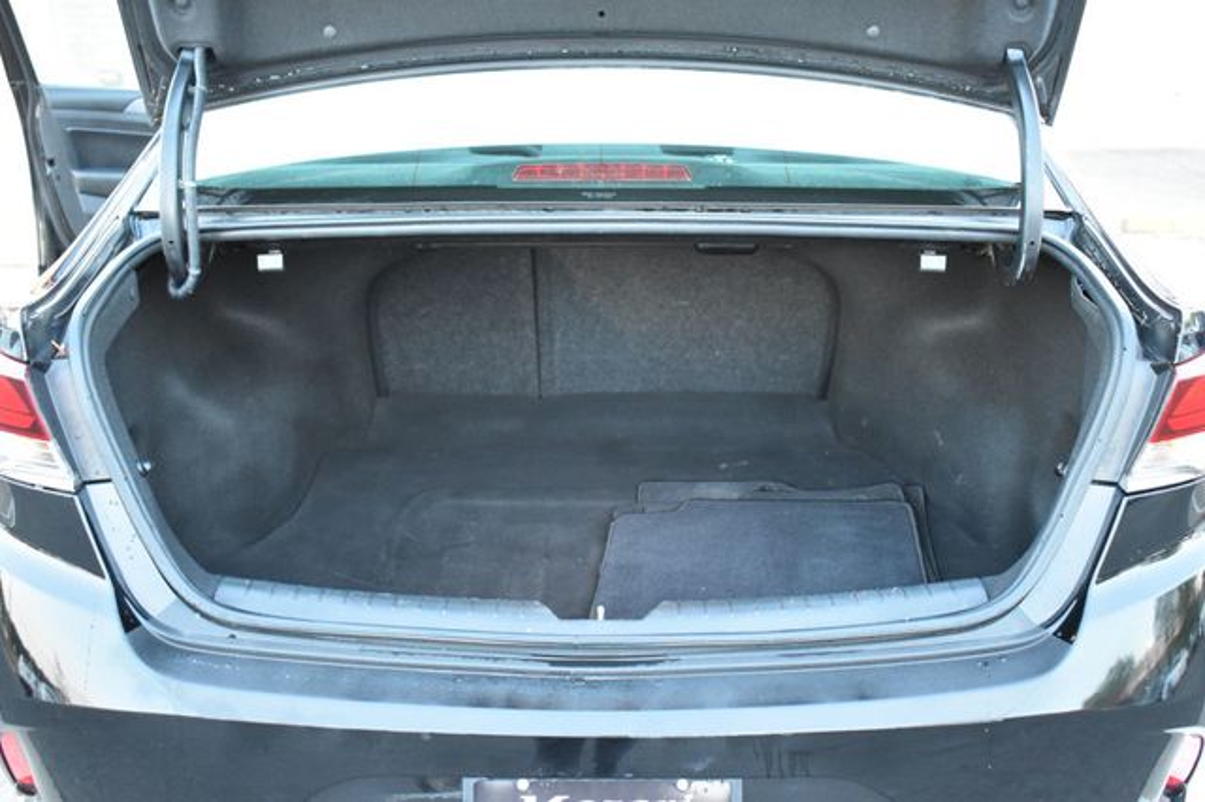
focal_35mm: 38
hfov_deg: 51.3
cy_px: 401
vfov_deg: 35.5
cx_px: 602
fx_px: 1255
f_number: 4
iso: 3200
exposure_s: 1/13
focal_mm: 25
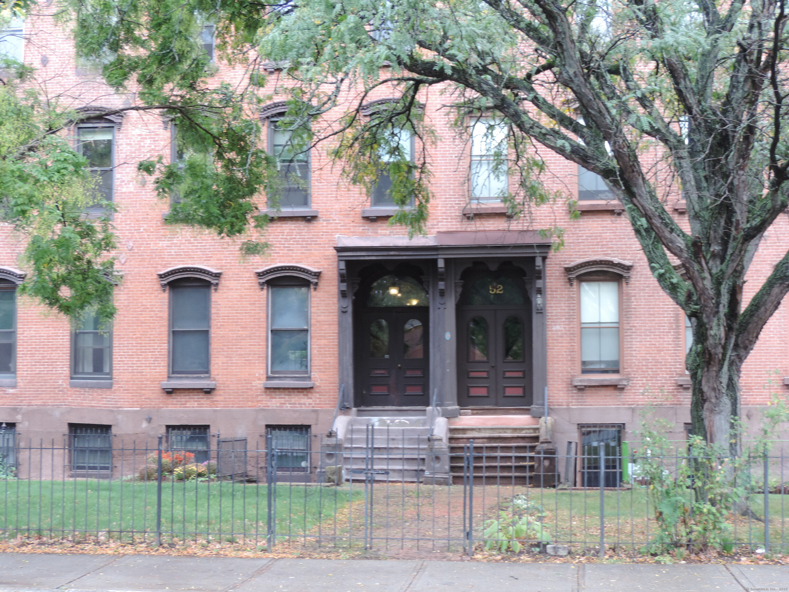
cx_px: 394
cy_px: 296
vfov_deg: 26.6
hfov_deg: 34.9
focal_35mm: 55
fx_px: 1254
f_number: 3.7
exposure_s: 1/60
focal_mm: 9.8
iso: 200
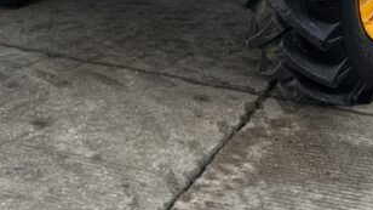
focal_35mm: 105
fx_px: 1038
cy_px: -215
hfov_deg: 20.2
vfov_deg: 10.5
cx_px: 281
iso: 20
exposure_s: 1/122
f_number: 1.8
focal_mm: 3
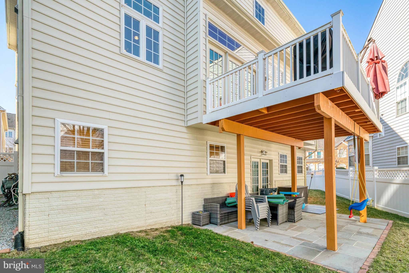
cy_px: 136
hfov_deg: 96.7
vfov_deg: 73.8
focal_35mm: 16
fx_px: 182
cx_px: 204
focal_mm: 16
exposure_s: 1/1250
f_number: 8
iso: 1250
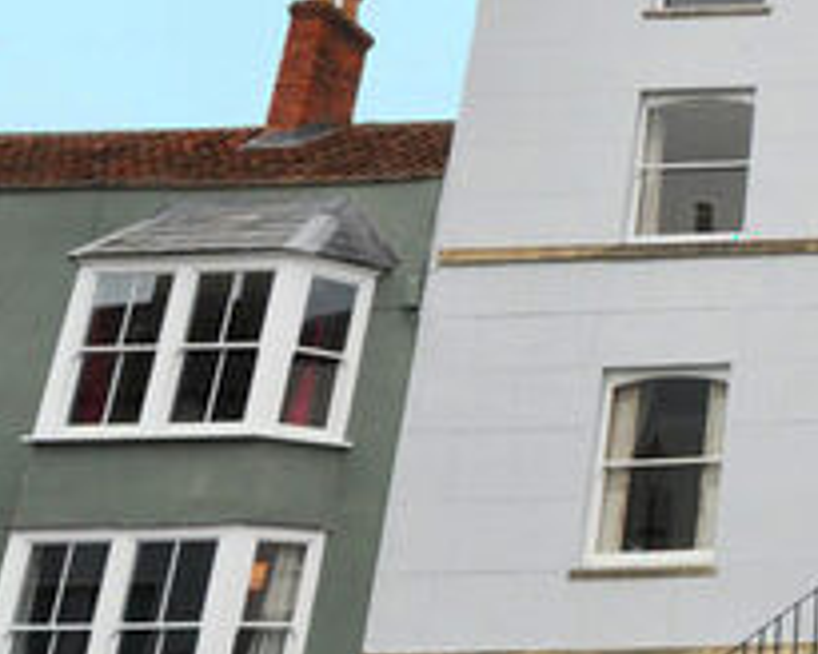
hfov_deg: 28.4
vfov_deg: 31.2
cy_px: 221
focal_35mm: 48
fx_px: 1162
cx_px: 1169
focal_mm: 10
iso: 200
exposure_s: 1/200
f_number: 9
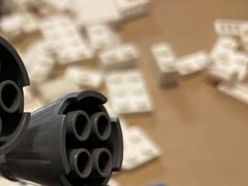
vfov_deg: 20.2
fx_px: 509
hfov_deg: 24.4
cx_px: -62
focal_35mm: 71
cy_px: 180
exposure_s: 1/50
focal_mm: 5.1
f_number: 1.6
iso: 320
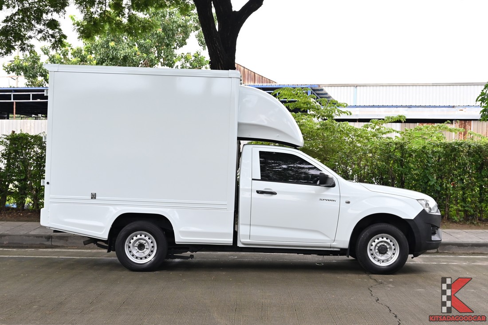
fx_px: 745
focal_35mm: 55
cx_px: 244
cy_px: 162
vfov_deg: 24.6
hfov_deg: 36.3
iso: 400
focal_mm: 37
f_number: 5.6
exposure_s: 1/350
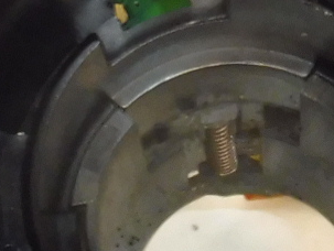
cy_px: 340
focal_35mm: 162
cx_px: 323
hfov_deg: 12.1
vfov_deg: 9.0
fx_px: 1565
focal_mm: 4.3
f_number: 5
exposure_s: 1/30
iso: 500
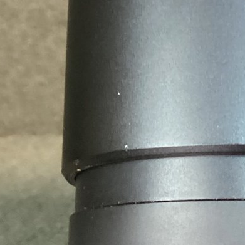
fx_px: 849
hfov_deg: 14.9
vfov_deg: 16.2
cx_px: 395
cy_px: 223
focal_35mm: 106
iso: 400
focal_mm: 3.3
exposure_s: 1/30
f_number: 2.4
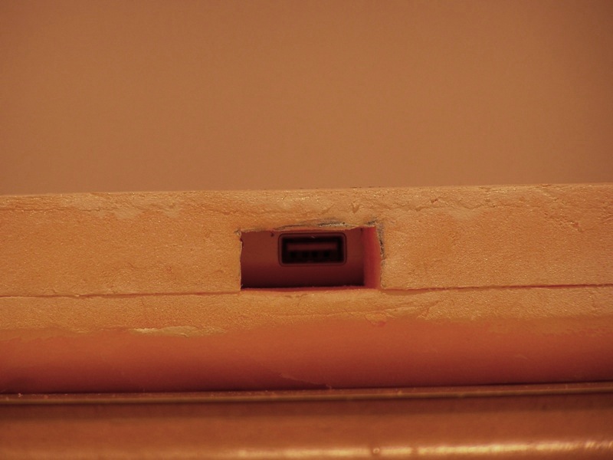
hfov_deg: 5.2
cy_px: 230
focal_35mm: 380
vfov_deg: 3.9
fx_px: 6729
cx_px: 306
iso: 64
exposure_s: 1/3.2
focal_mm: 63
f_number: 3.7
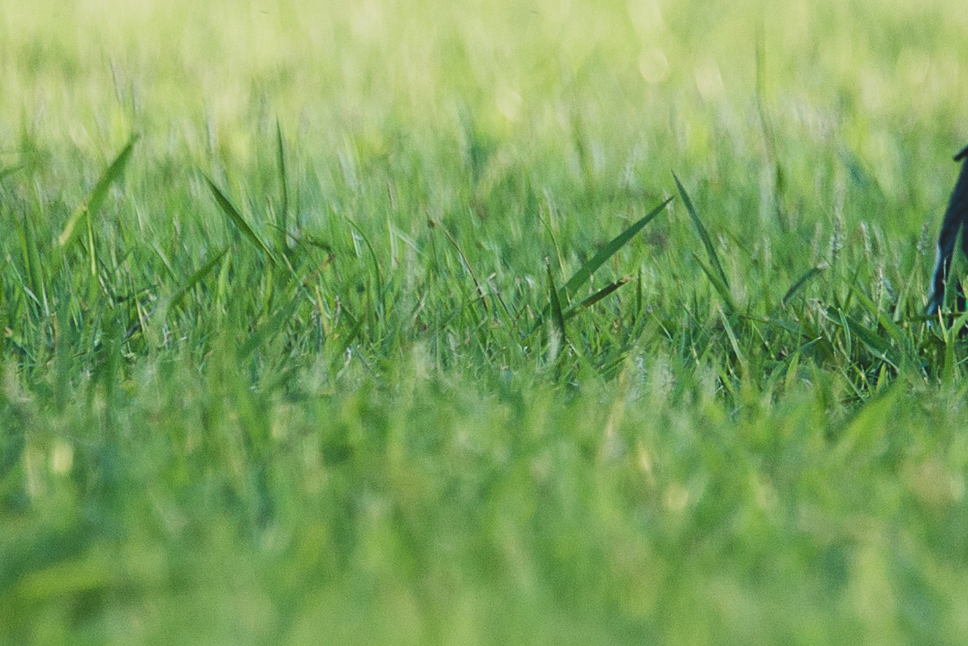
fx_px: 27598
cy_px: -98
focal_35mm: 1026
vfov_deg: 1.3
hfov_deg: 2.0
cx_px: 1163
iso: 250
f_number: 3.2
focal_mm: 200
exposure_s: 1/500
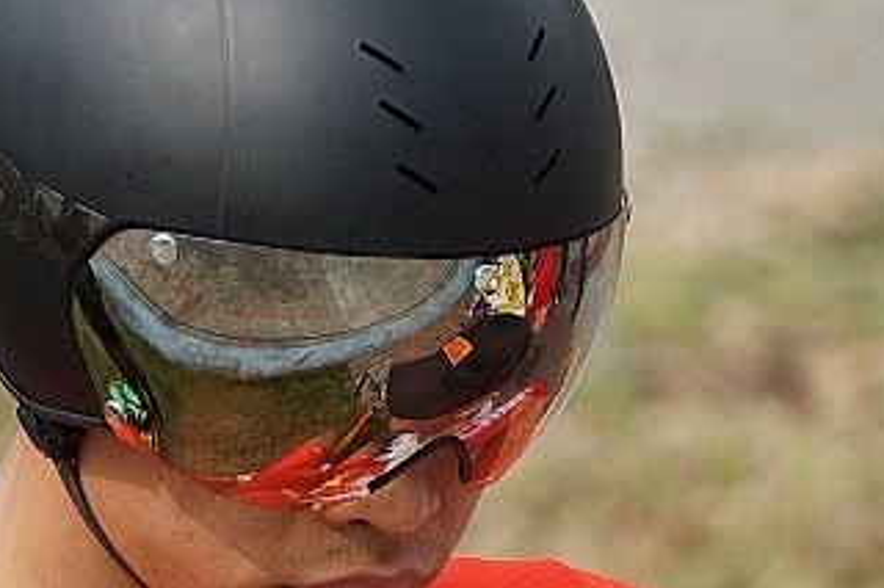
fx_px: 23536
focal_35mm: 959
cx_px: 370
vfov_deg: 1.4
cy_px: 509
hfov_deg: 2.2
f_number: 5.6
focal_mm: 160
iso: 400
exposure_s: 1/800
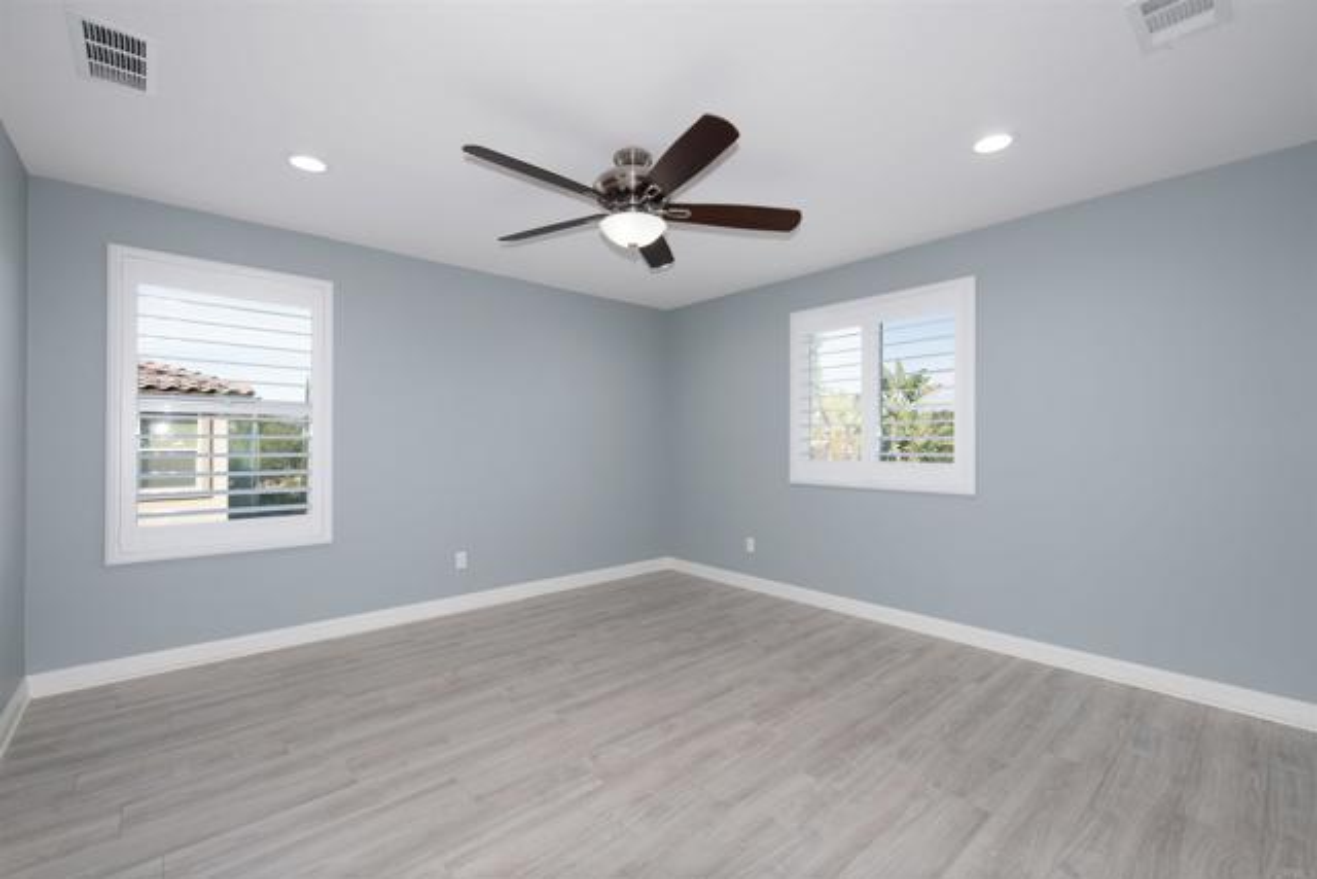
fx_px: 549
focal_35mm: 15
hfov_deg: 100.4
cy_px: 440
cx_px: 658
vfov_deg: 77.4
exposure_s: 1/250
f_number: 7.1
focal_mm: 15
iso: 320
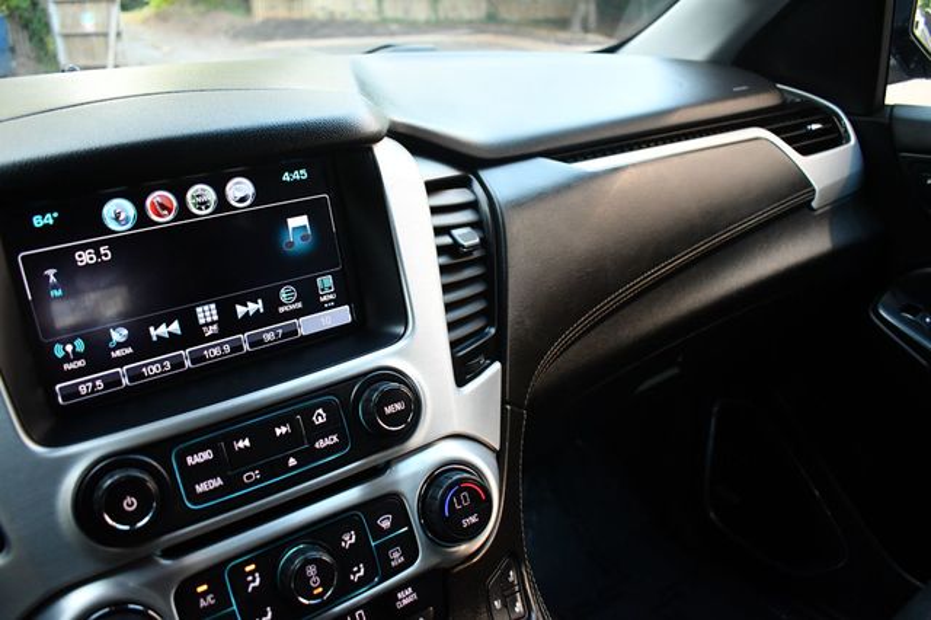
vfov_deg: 47.9
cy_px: 310
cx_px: 466
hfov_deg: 67.4
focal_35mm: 27
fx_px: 698
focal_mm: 18
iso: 2500
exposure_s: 1/125
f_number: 3.5
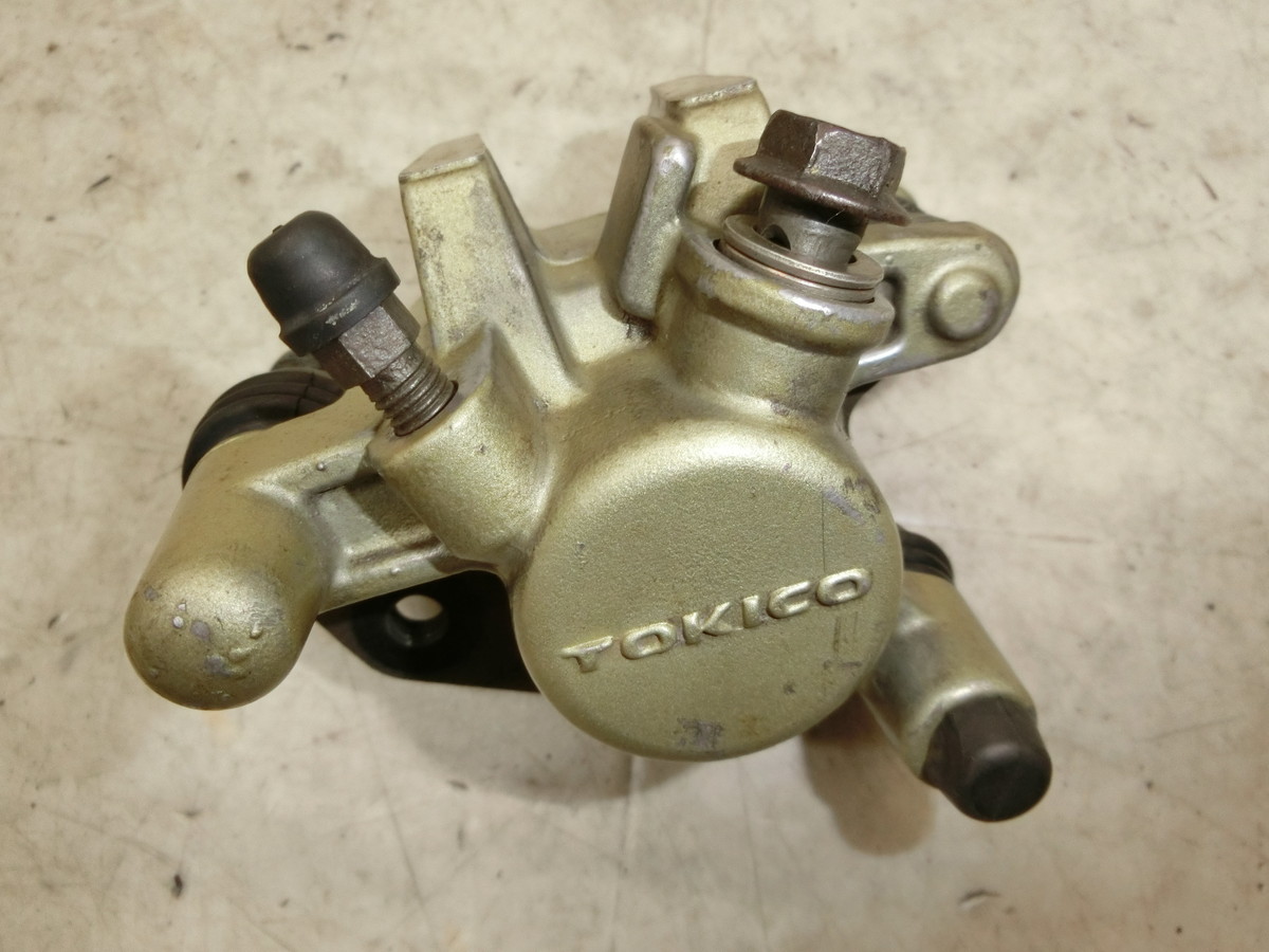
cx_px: 634
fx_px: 916
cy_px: 476
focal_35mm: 25
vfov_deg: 54.9
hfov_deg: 69.4
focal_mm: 4.5
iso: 200
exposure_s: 1/60
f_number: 3.5
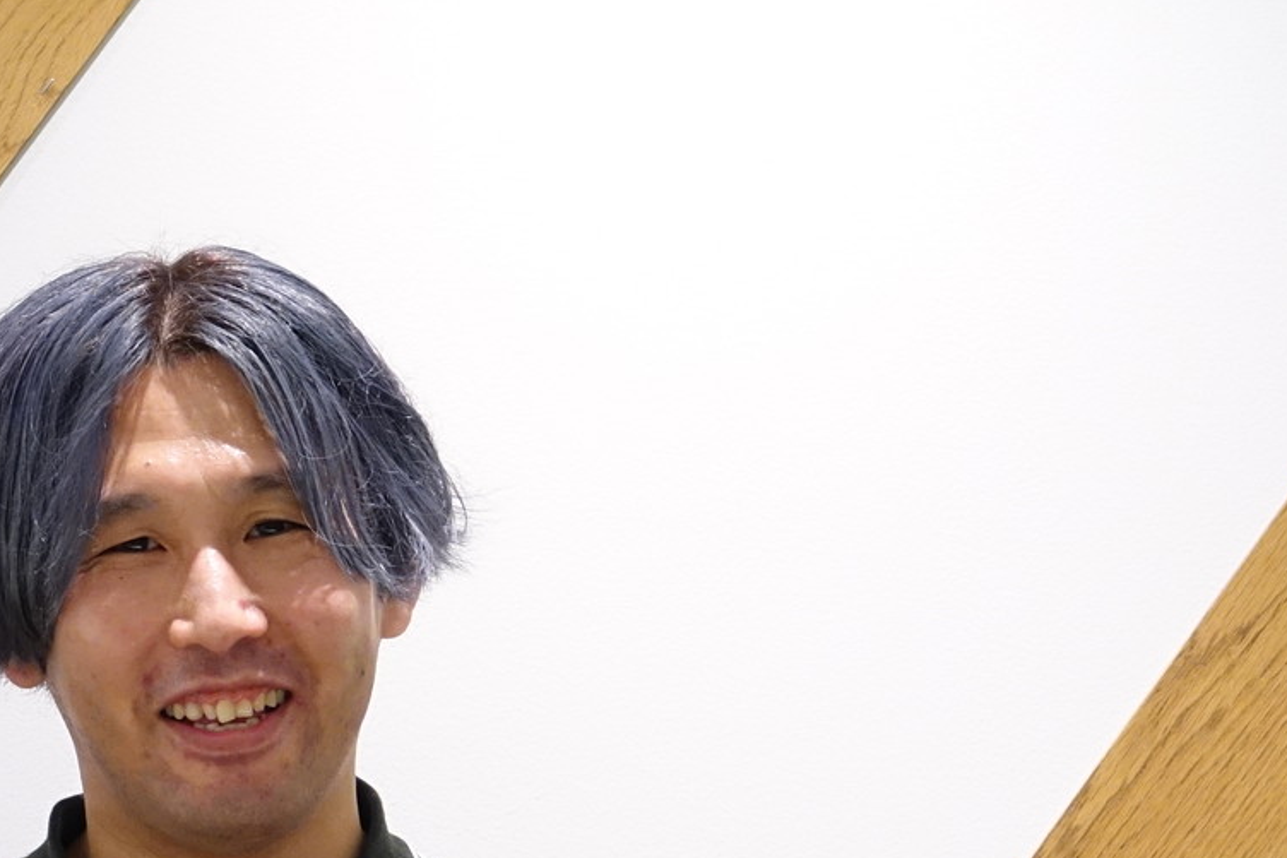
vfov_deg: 7.6
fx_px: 6397
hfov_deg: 11.2
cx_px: -365
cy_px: 849
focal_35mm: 179
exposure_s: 1/80
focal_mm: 24.79
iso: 1000
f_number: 3.5
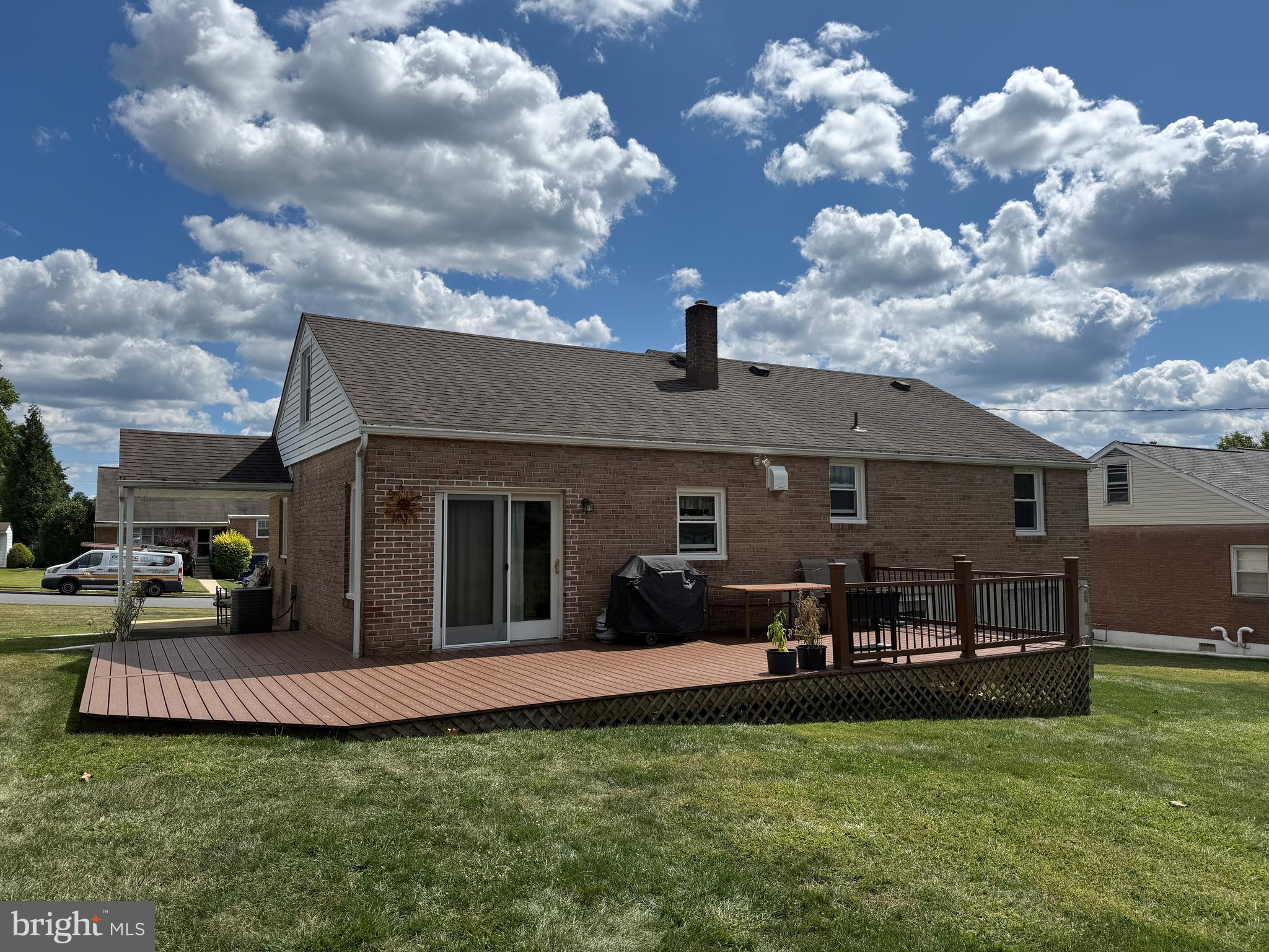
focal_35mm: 24
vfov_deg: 56.8
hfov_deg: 71.6
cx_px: 634
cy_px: 476
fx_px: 880
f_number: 1.78
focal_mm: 6.76
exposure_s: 1/9091
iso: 80
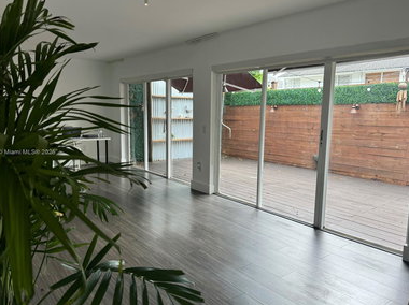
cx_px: 193
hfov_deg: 65.3
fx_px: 319
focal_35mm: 27
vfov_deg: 51.3
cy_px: 152
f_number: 1.78
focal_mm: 6.76
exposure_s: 1/174
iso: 64
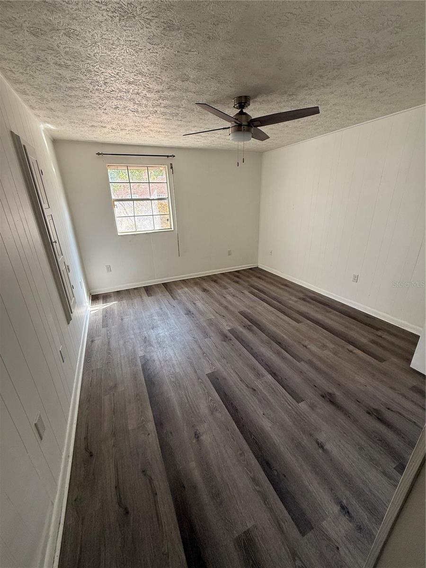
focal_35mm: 14
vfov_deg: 102.1
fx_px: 230
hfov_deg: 85.7
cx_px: 213
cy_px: 284
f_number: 2.2
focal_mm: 2.22
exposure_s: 1/99
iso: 160
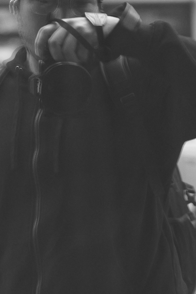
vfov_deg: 10.8
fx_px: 1560
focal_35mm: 191
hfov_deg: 7.2
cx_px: 125
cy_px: 175
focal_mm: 50
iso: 3200
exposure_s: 1/1000
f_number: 1.8
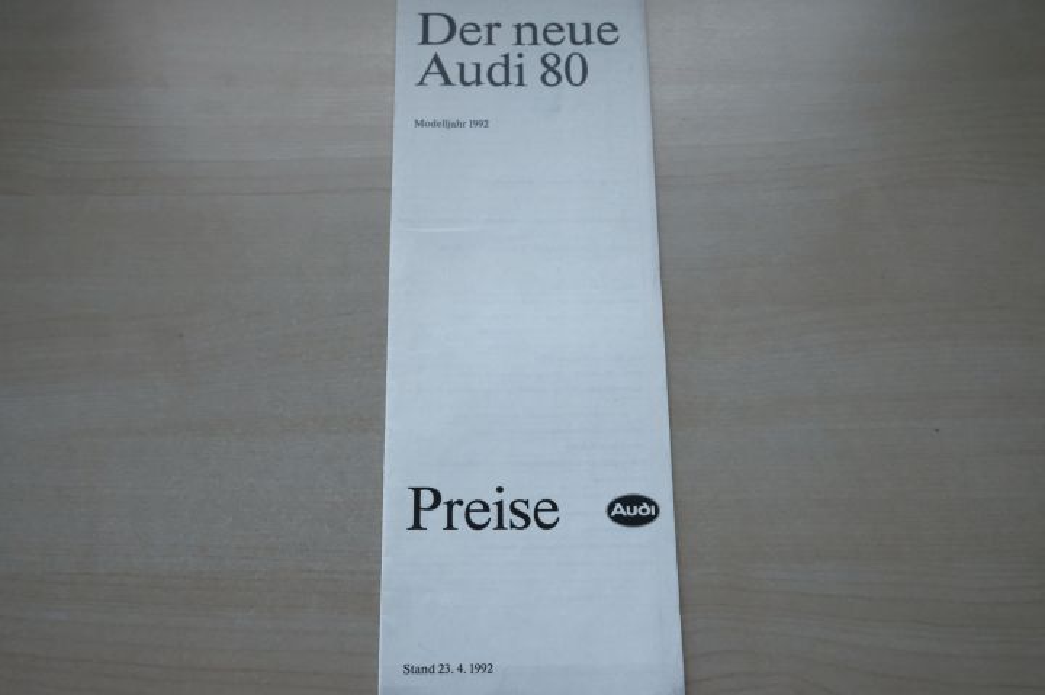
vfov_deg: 29.8
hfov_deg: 43.6
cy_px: 348
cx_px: 522
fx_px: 1305
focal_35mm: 45
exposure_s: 1/15
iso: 6400
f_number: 7.1
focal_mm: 30.2
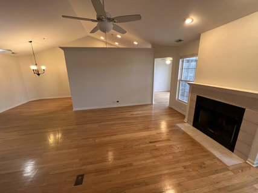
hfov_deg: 106.2
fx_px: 97
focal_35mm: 13
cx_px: 129
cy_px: 96
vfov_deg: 89.9
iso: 250
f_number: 1.8
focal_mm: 1.57
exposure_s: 1/60
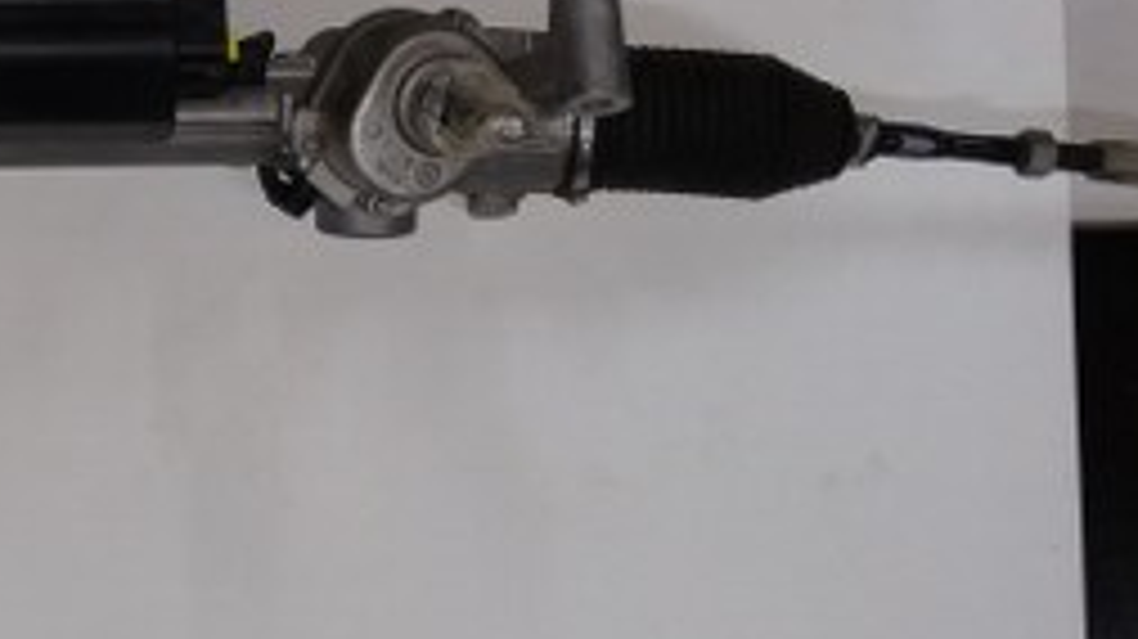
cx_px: -90
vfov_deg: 15.0
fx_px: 2413
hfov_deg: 24.8
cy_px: 117
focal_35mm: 80
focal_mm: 3.3
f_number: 2.2
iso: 80
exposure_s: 1/30
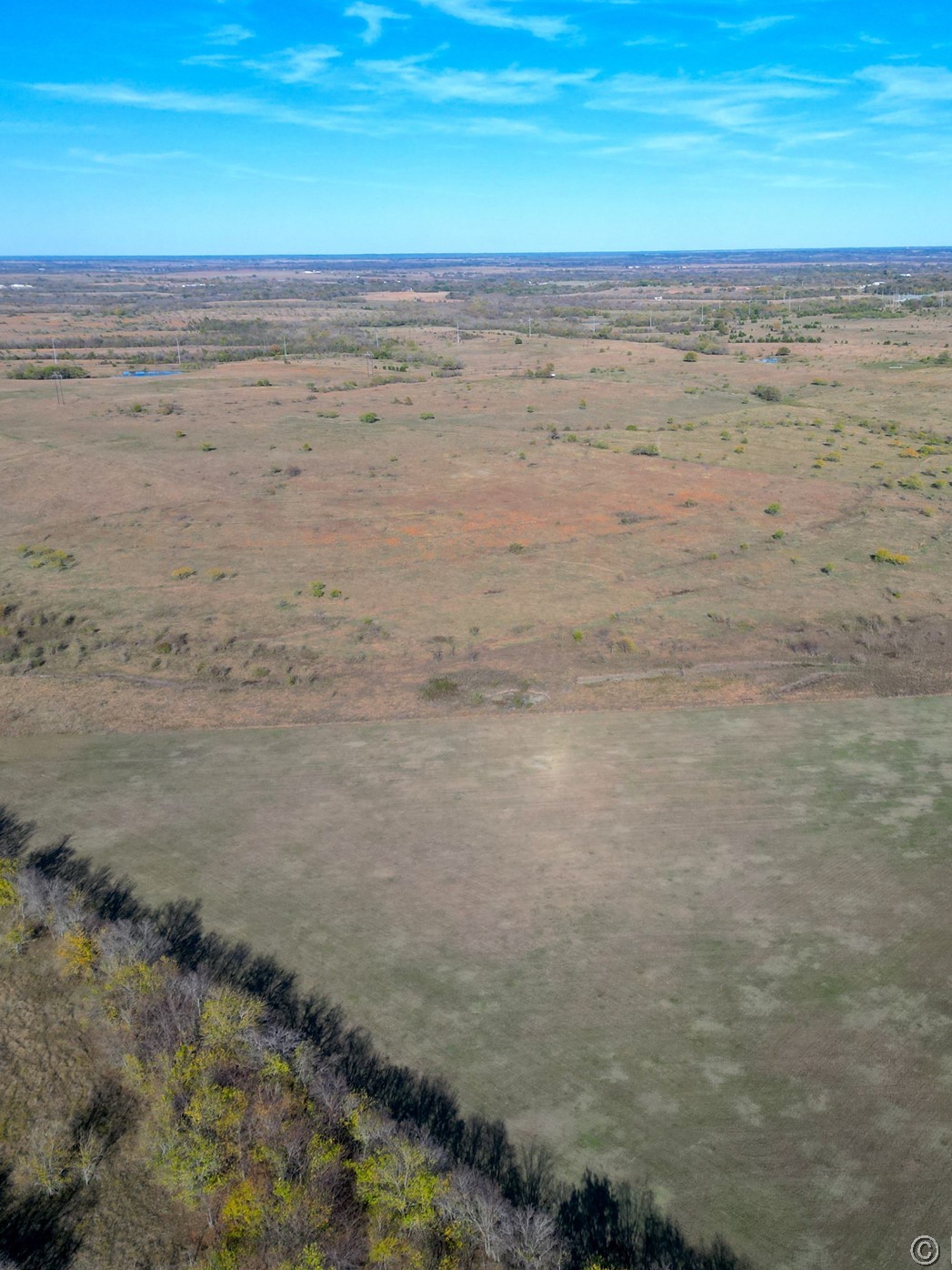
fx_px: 1210
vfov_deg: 55.4
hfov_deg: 42.6
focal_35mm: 33
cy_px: 634
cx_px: 596
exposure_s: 1/800
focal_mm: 6.72
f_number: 1.7
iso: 140
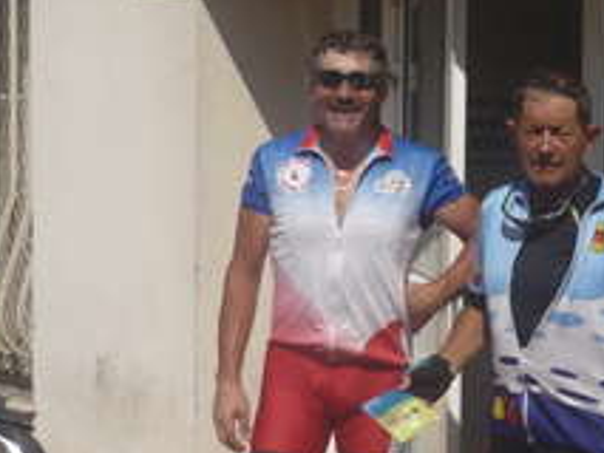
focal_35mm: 93
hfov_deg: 20.8
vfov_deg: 15.9
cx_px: 493
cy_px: 218
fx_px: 1624
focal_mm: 5.5
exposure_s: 1/400
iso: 100
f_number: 8
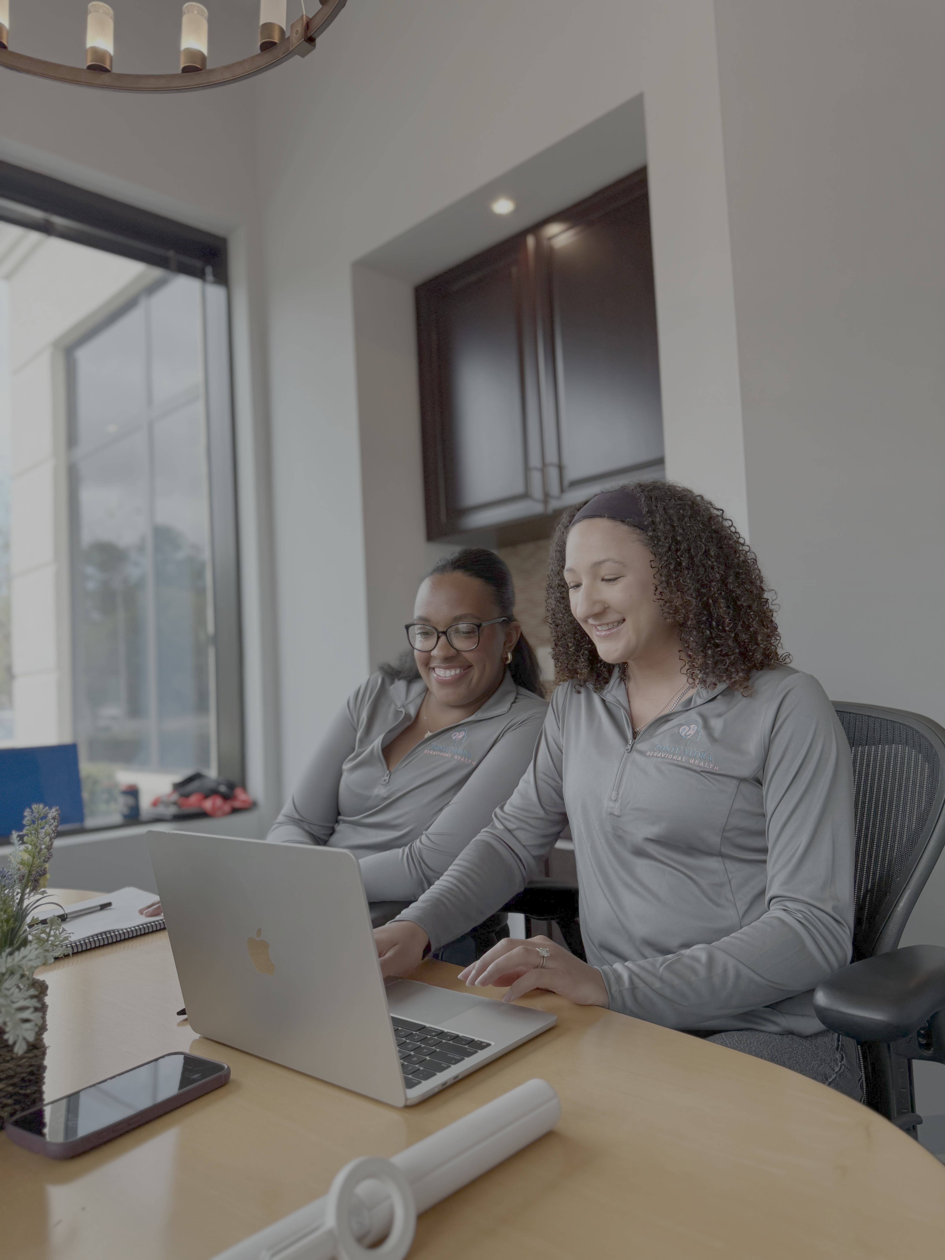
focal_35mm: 24
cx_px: 472
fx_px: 874
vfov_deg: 71.6
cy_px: 630
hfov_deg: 56.8
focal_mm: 6.76
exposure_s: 1/120
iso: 100
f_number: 1.78
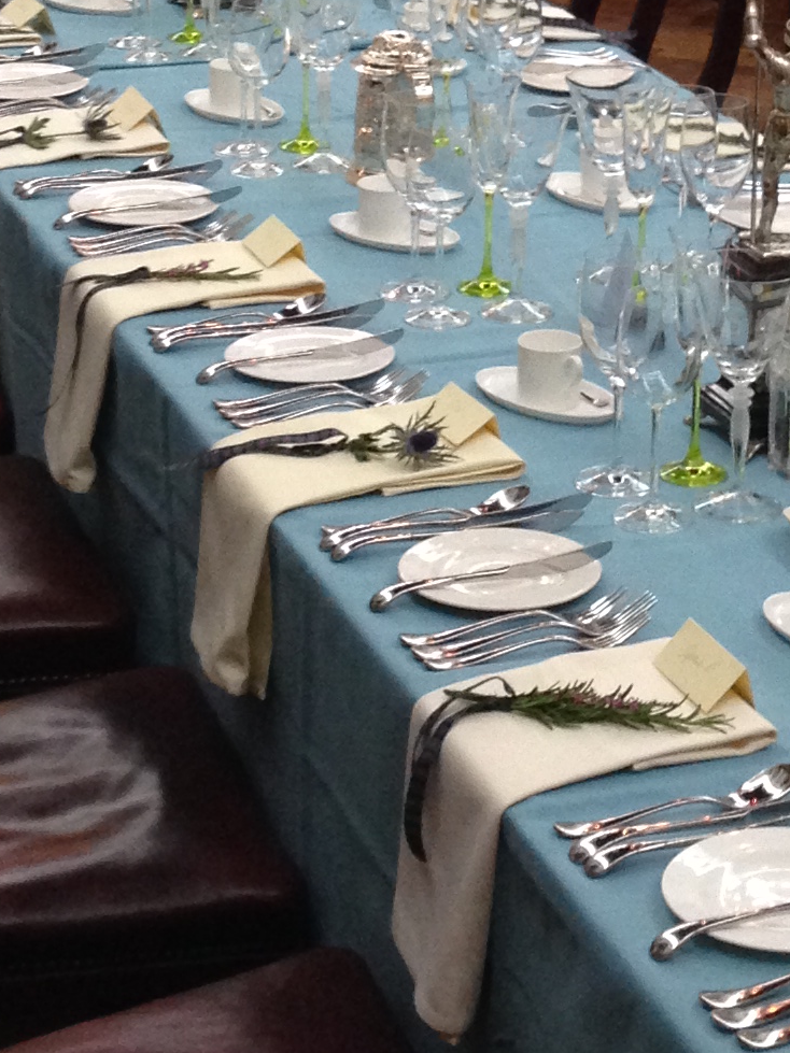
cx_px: 785
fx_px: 3348
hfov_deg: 13.3
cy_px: -40
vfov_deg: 17.4
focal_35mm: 110
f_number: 2.4
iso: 250
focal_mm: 4.12
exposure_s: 1/20
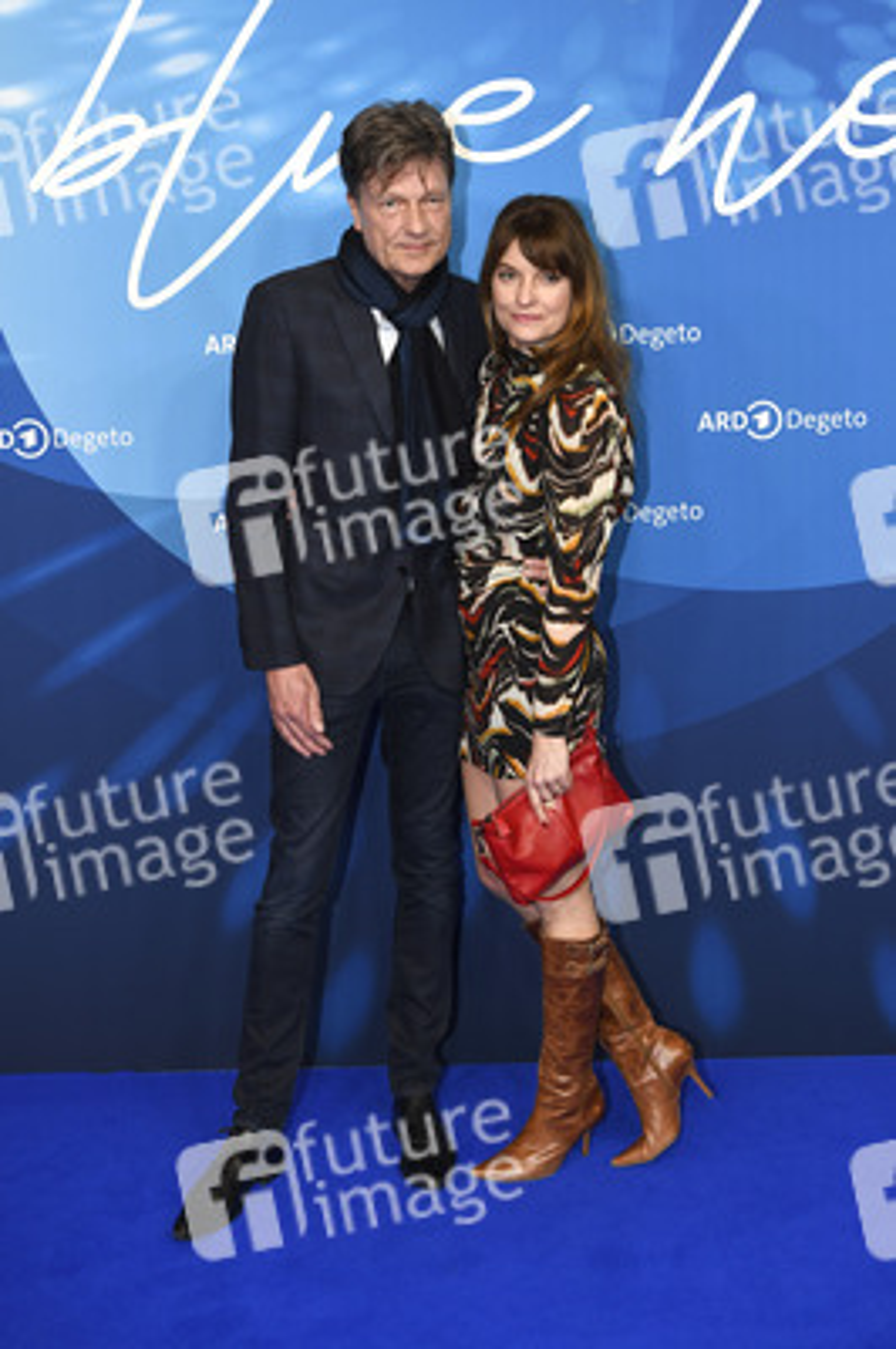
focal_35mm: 38
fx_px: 1421
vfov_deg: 50.7
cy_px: 674
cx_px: 448
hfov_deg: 35.0
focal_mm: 38
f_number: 4.5
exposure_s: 1/320
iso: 800
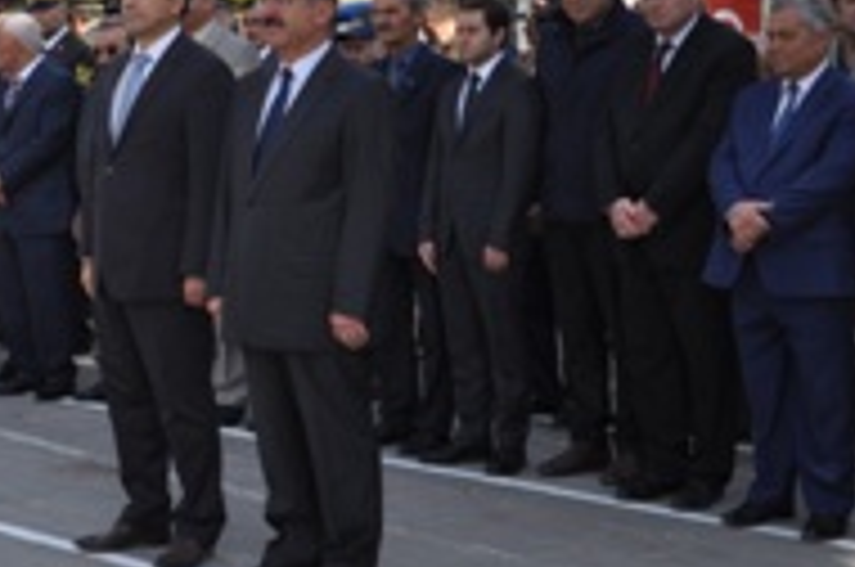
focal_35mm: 92
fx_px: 2181
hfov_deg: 22.0
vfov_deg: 14.7
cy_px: 130
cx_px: 238
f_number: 9
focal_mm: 26
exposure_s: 1/200
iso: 200
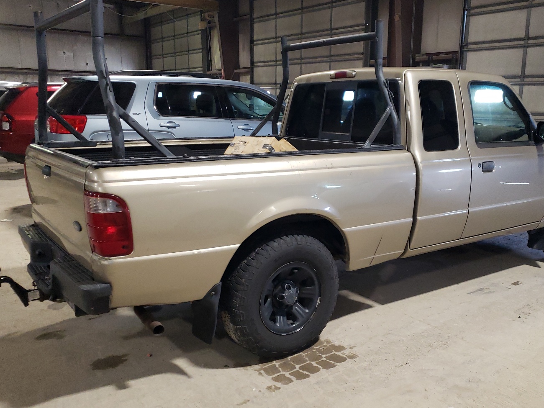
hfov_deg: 56.6
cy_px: 217
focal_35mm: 32
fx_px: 503
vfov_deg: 44.1
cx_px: 314
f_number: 1.5
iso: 285
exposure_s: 1/60.2
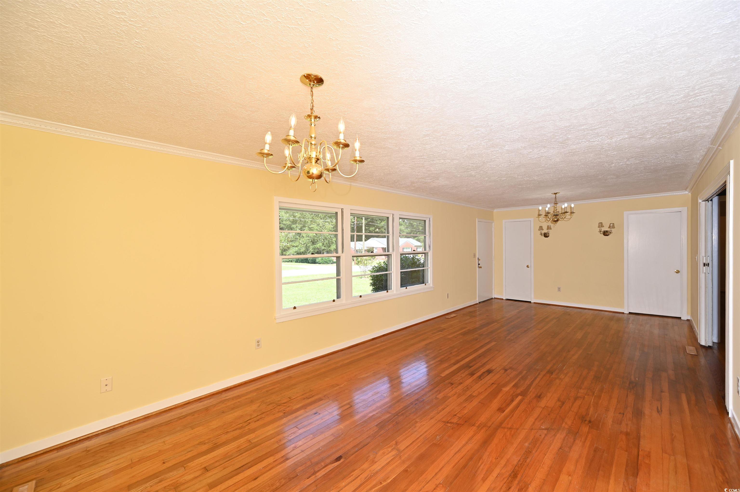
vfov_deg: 81.1
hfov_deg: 104.3
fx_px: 288
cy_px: 246
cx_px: 370
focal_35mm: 14
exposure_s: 1/125
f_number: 5.6
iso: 140
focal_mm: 14
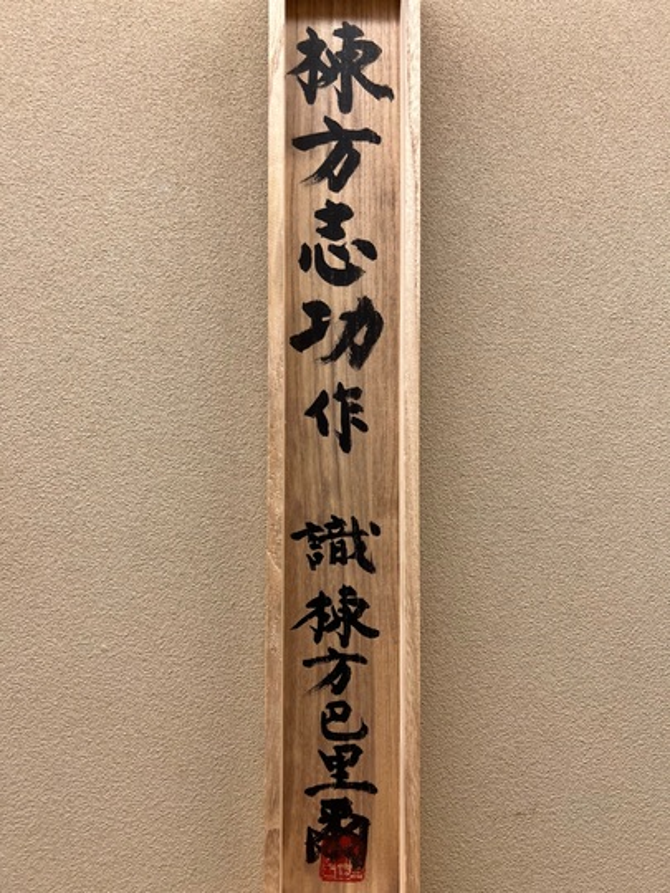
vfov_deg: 67.3
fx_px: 671
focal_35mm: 26
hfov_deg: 53.1
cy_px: 446
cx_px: 335
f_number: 1.5
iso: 80
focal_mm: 5.7
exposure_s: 1/60
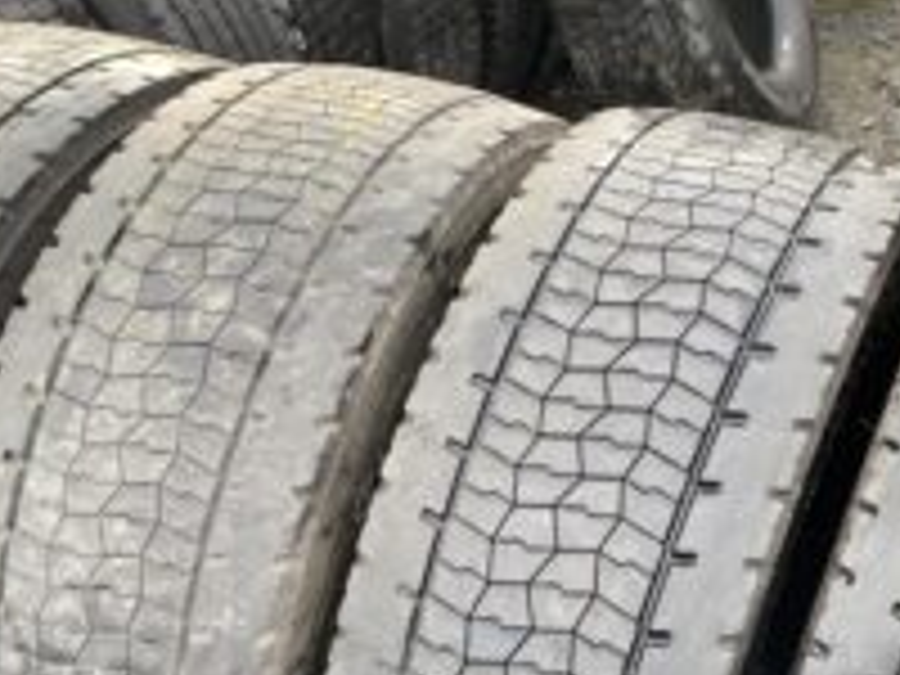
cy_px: 560
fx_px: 1456
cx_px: 558
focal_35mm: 56
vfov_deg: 25.6
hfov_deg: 34.2
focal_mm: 4.25
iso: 50
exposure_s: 1/122
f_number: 1.8
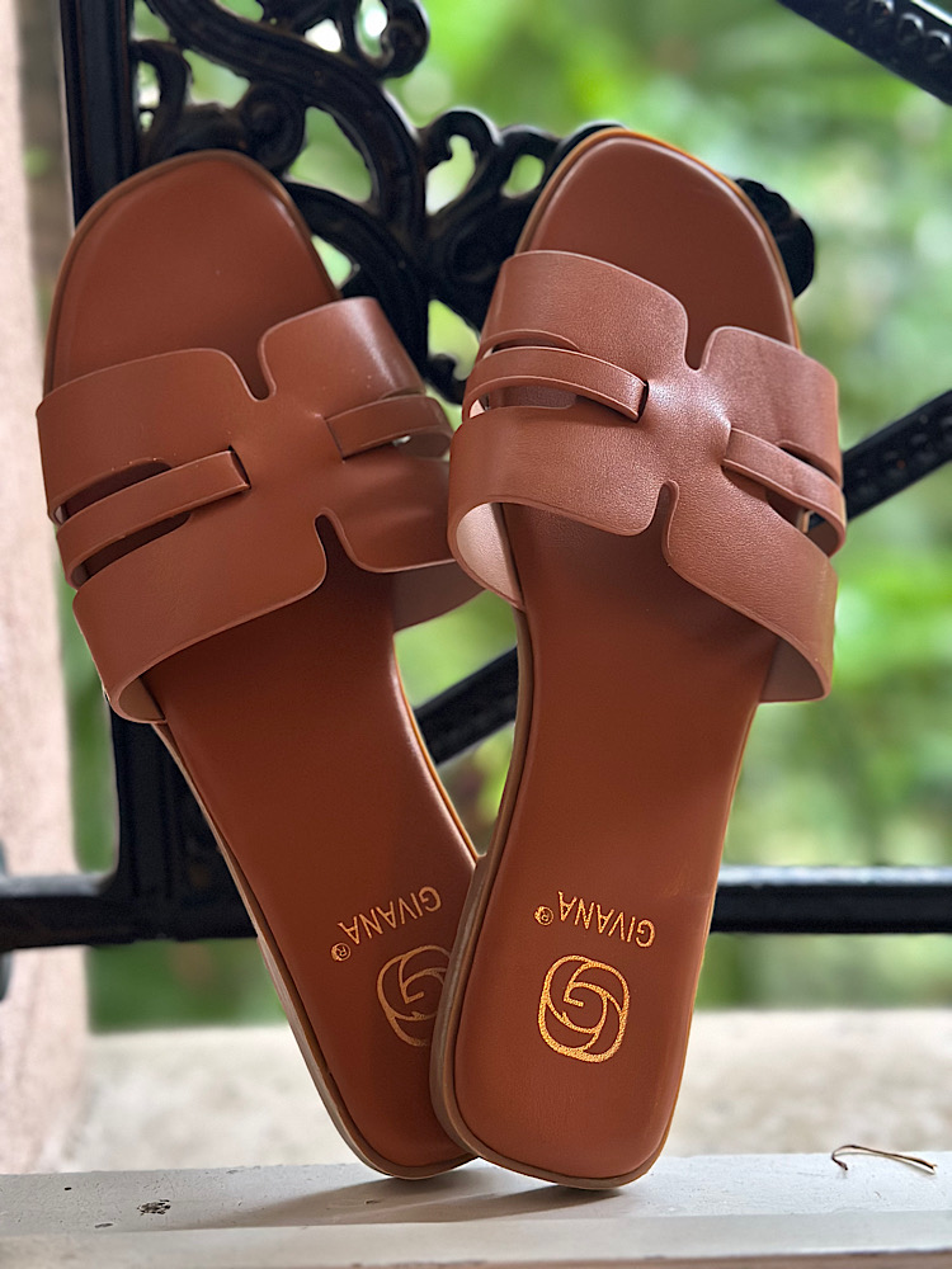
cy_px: 634
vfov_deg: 39.7
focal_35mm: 48
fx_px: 1760
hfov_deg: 30.3
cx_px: 476
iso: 800
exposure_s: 1/35
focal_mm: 6.86
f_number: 1.78
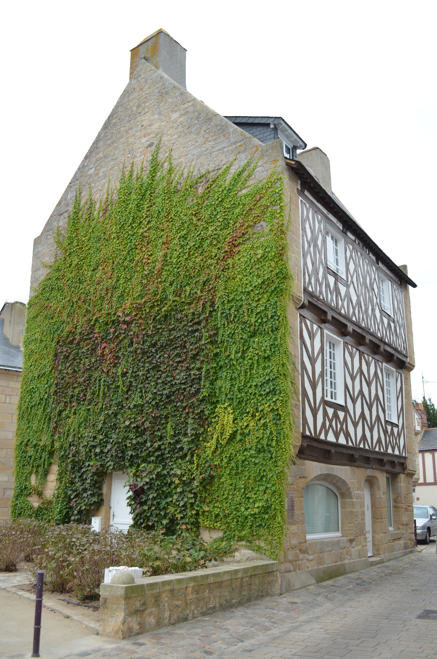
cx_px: 218
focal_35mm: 33
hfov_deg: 39.8
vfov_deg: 57.3
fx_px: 604
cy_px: 330
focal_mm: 22
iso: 200
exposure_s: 1/200
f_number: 7.1
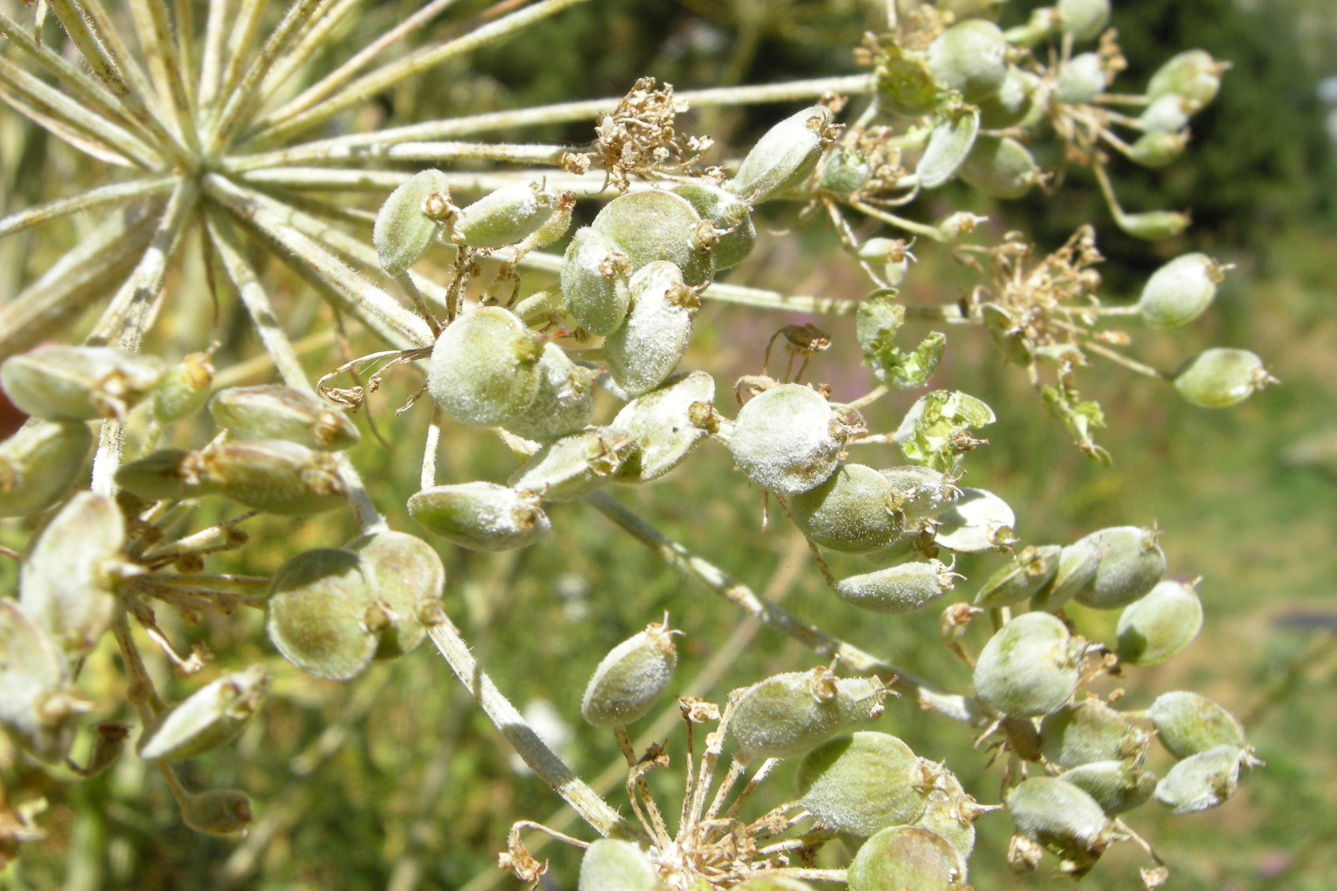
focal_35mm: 37
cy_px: 438
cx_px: 675
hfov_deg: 51.9
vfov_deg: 35.9
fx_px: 1374
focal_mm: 7.5
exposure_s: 1/160
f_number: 6.1
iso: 64
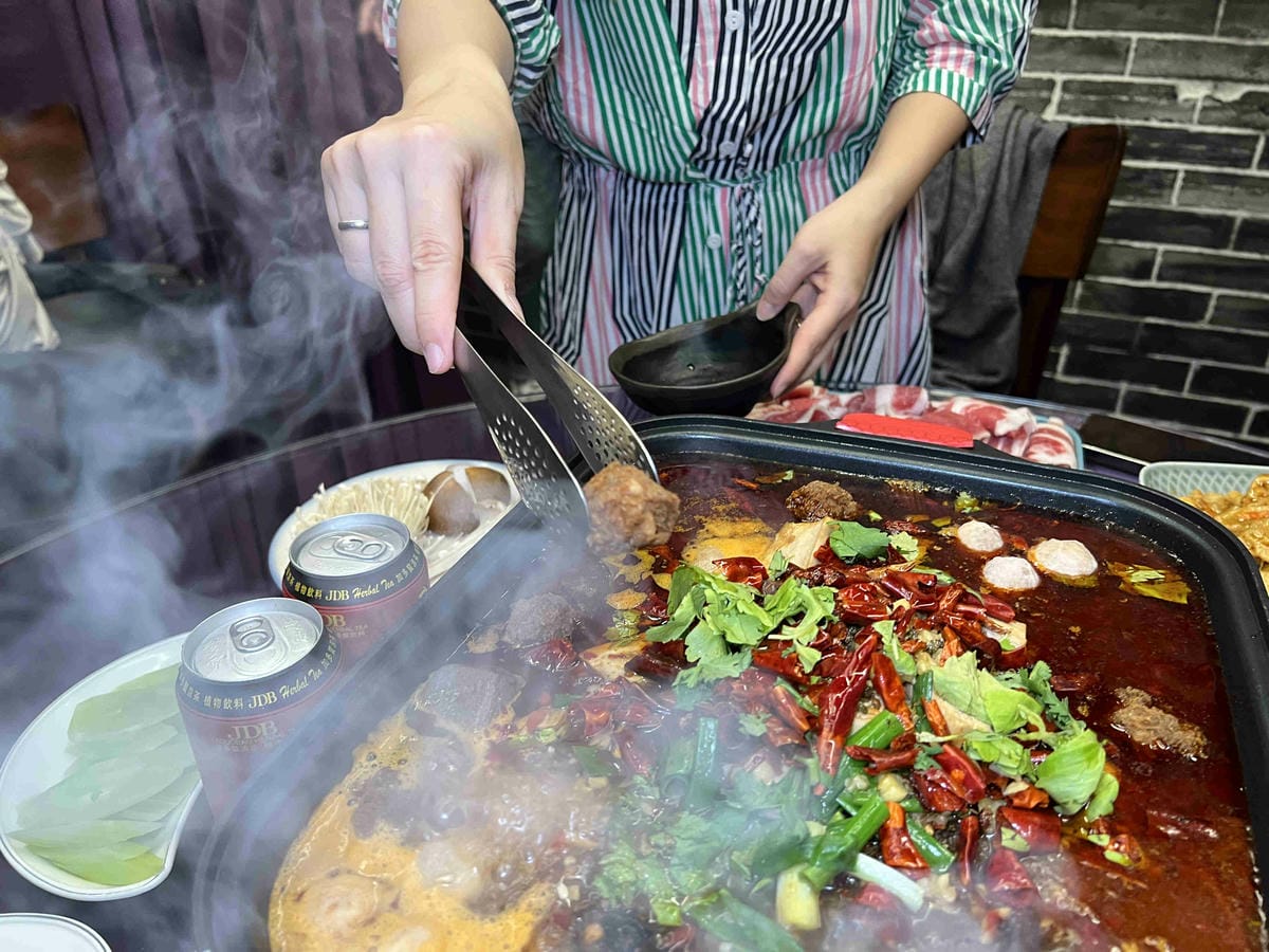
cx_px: 634
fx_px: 953
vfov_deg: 53.1
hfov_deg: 67.3
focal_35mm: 26
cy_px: 476
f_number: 1.5
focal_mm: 5.7
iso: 125
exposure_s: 1/60
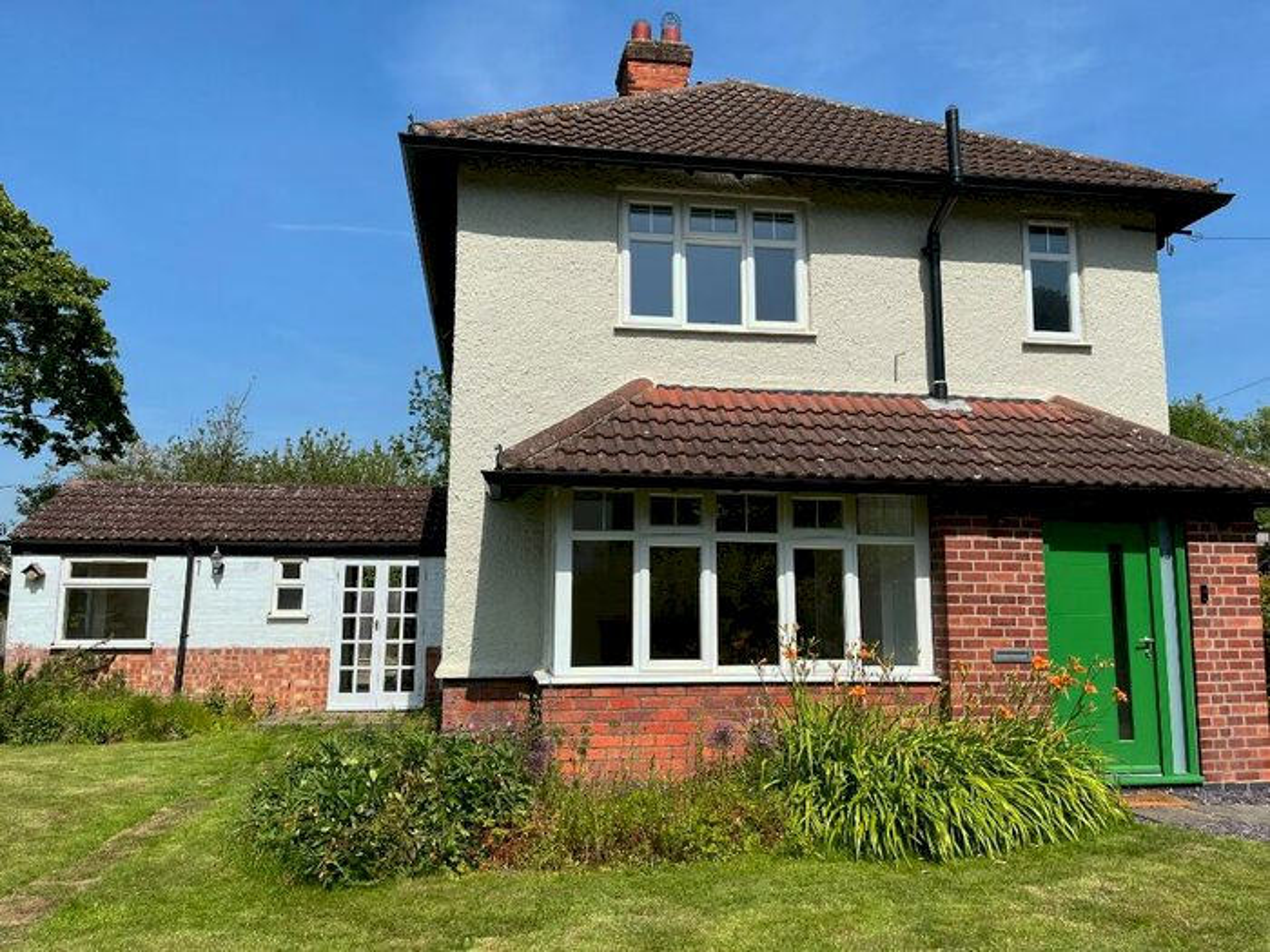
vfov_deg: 53.1
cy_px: 476
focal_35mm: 26
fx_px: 954
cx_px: 635
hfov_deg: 67.3
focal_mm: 5.1
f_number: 1.6
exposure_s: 1/5319
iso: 50
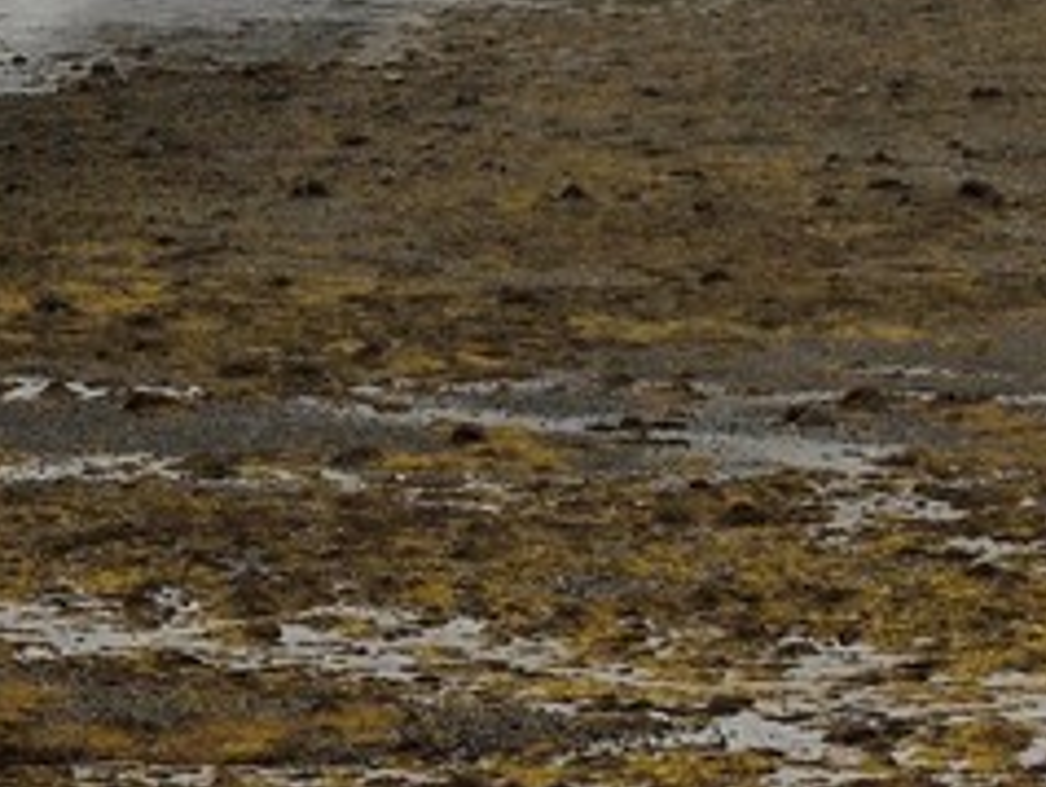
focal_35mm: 465
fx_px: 14065
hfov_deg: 4.2
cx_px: -826
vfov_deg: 3.2
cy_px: -1359
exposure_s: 1/250
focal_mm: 72
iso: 200
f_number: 8
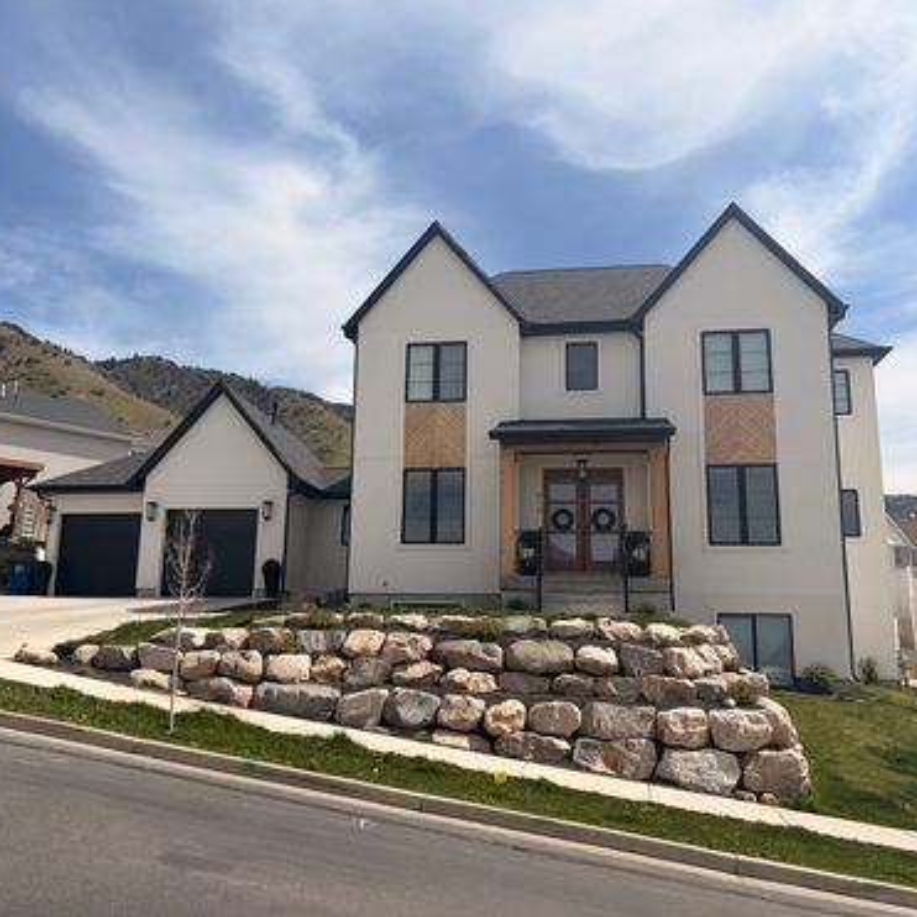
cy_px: 456
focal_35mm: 31
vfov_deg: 52.5
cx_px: 430
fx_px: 929
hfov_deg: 52.5
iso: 64
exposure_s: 1/6993
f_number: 1.6
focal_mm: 5.96
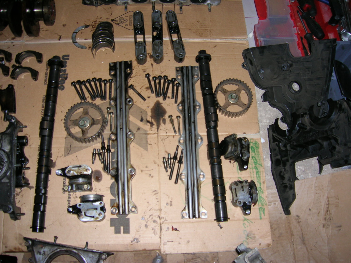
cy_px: 132
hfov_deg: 54.0
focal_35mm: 34
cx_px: 176
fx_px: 345
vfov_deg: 41.8
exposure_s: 1/60.1
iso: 50
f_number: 2.9
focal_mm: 5.7
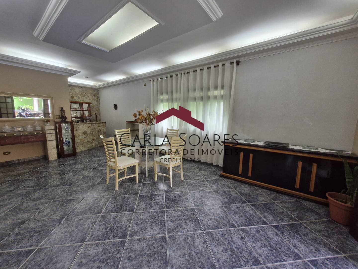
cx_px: 179
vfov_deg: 89.9
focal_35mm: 13
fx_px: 134
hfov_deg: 106.2
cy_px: 134
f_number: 2.2
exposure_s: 1/60
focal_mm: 1.74
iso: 160
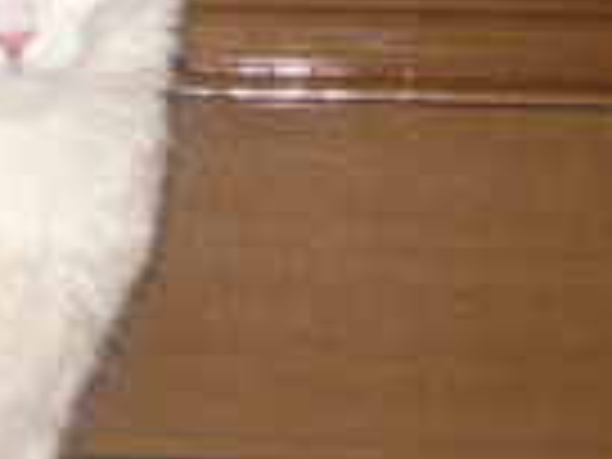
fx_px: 2917
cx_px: -45
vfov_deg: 9.0
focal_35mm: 165
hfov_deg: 11.8
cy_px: 72
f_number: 3.1
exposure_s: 1/50
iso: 160
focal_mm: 8.2
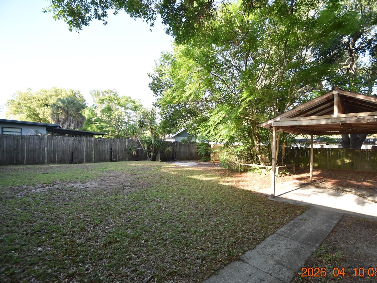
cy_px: 146
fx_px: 185
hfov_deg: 90.3
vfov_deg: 74.7
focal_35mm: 17
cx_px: 219
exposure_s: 1/750
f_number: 3.5
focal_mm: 10
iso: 800
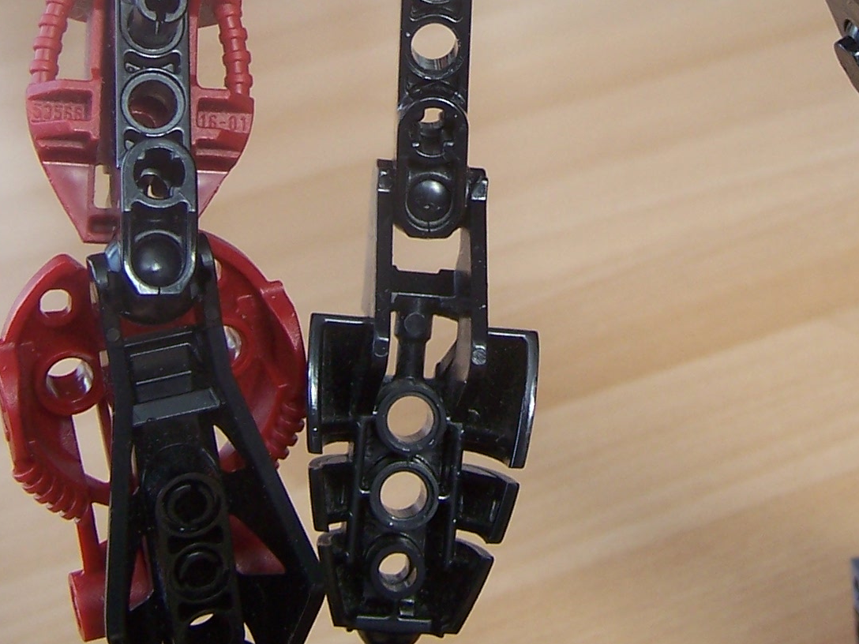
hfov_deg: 21.7
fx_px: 2233
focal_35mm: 90
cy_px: -59
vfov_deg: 16.0
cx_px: 538
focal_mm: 6.3
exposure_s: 1/60
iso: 80
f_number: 2.8
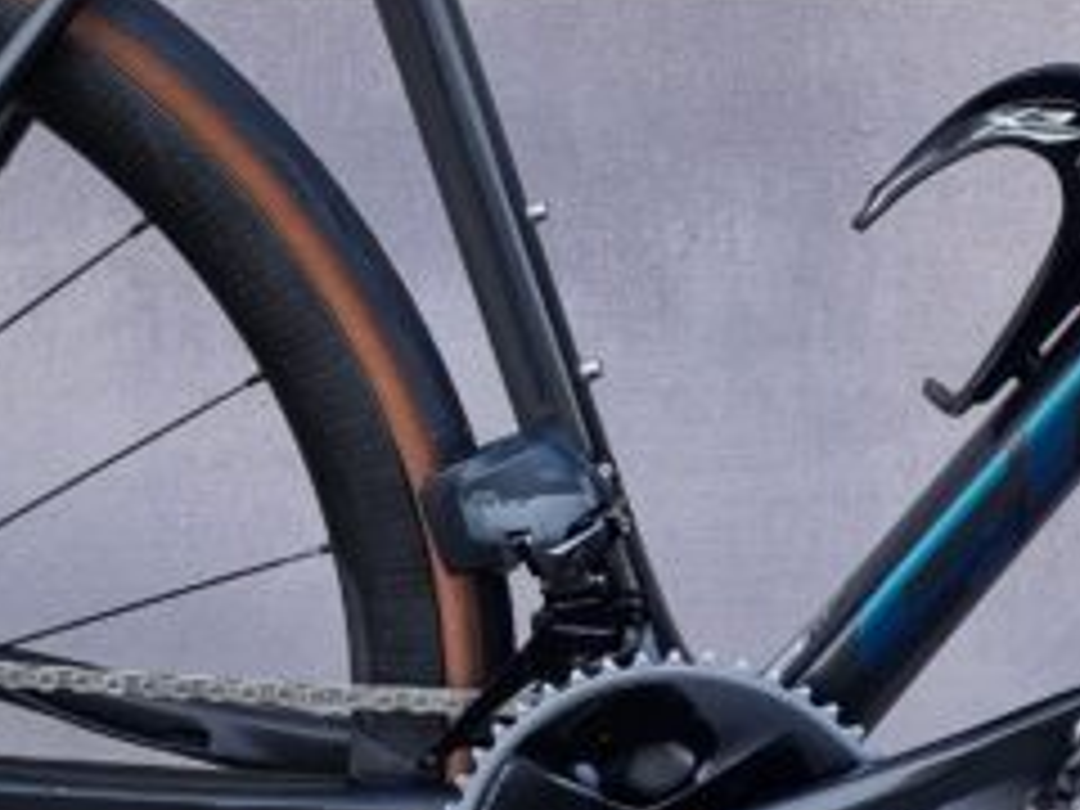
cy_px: 162
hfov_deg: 17.5
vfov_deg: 13.3
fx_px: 3463
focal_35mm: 111
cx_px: 972
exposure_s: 1/520
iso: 50
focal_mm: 5.4
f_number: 1.8
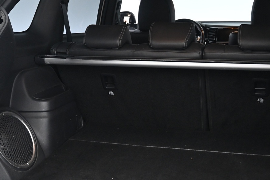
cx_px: 139
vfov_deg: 22.8
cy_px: 101
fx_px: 446
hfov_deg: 33.7
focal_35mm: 59
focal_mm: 21.5
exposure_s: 1/30
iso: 1250
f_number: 4
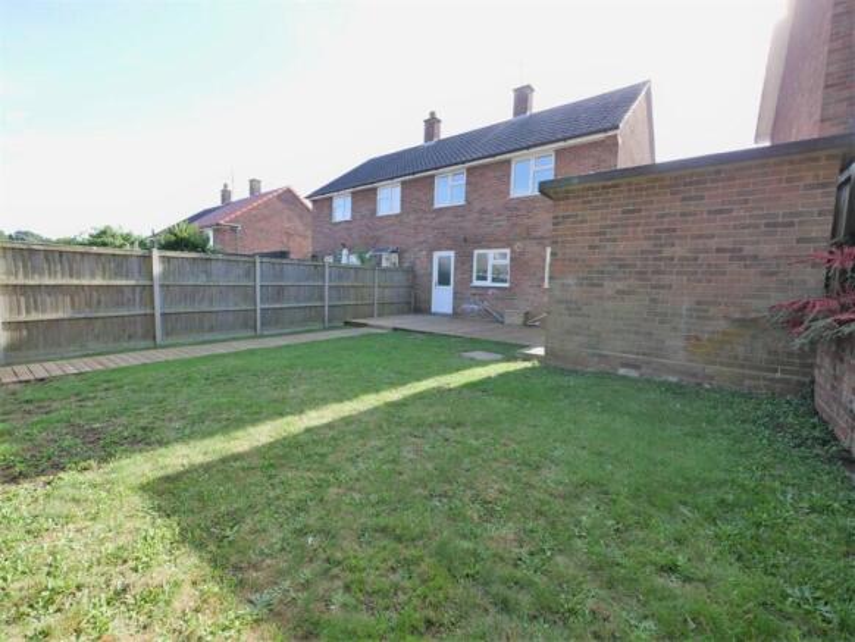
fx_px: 346
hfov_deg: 102.0
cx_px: 428
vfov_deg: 85.7
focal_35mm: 14
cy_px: 321
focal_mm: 7
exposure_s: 1/160
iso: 200
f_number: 4.5
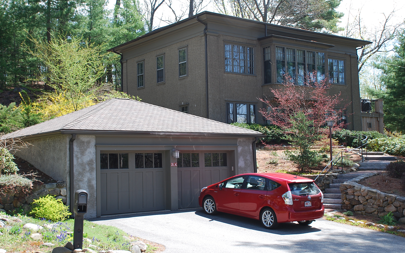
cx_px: 206
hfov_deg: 40.3
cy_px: 134
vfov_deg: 25.8
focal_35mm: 50
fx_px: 552
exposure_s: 1/125
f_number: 5.6
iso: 100
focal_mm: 32
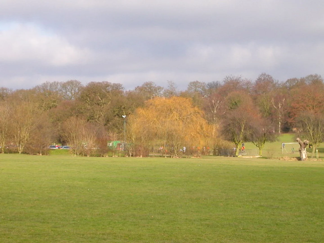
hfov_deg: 17.7
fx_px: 1039
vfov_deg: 13.3
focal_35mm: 111
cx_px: 162
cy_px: 122
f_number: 4.8
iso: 100
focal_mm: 16.8
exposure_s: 1/294
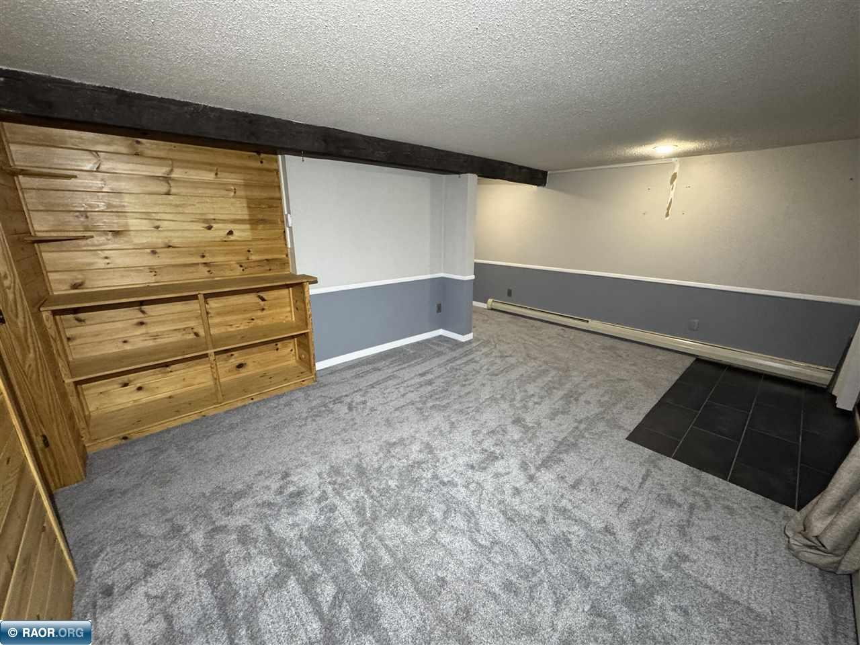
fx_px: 348
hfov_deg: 102.1
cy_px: 322
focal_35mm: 14
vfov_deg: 85.7
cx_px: 430
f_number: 2.2
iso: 500
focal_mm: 2.22
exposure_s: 1/60
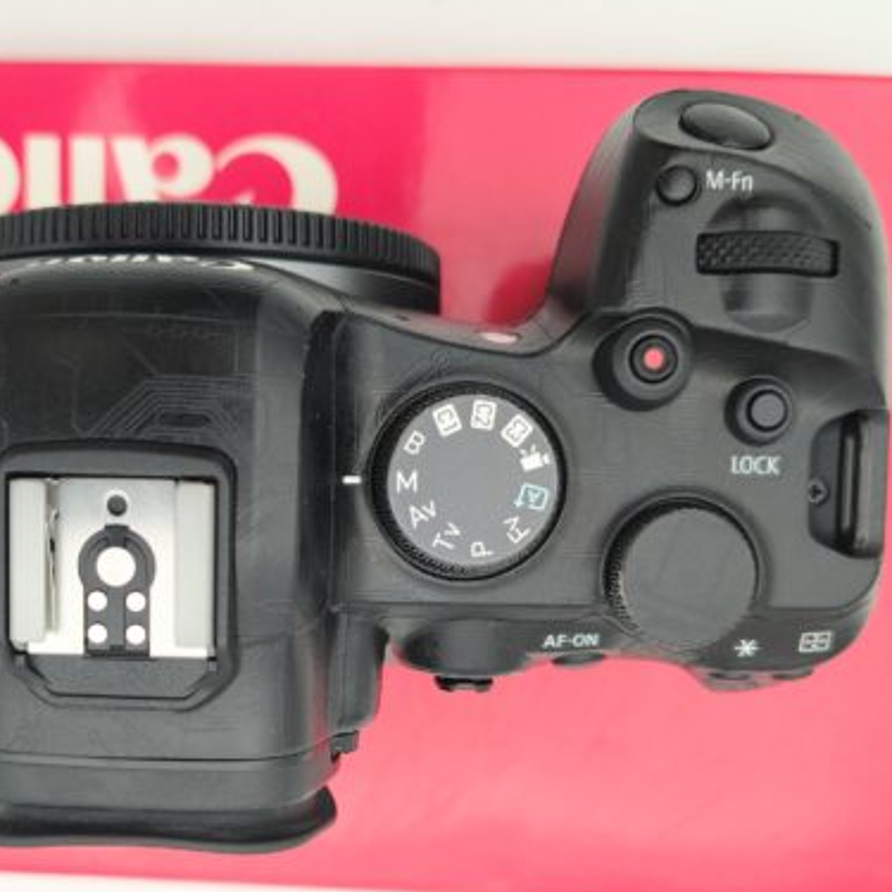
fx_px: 845
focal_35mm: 29
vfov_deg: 55.6
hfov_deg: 55.0
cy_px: 448
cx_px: 335
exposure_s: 1/263
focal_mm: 5.56
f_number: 1.8
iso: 100
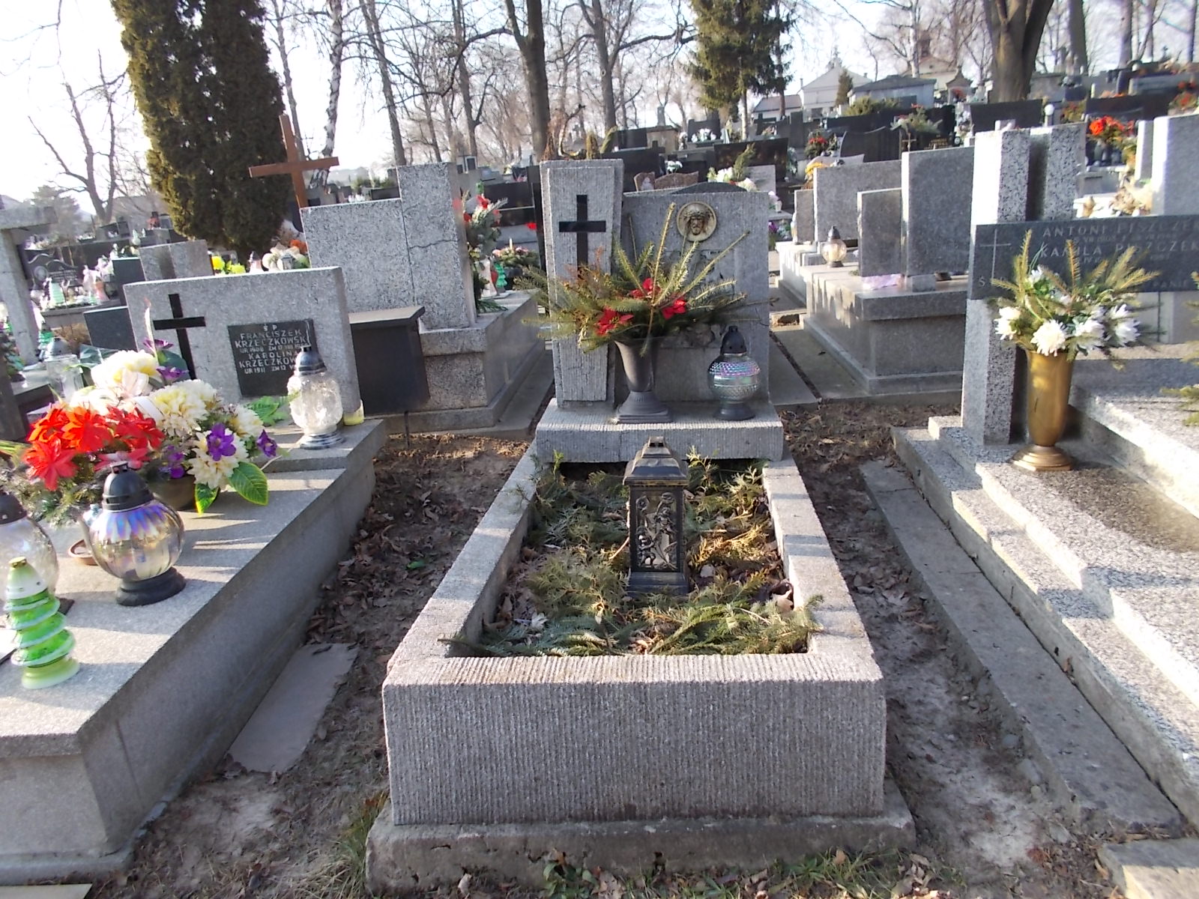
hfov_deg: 67.3
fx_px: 901
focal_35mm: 26
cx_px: 600
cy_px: 450
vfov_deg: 53.1
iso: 80
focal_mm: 4.6
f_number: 3.2
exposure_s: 1/160
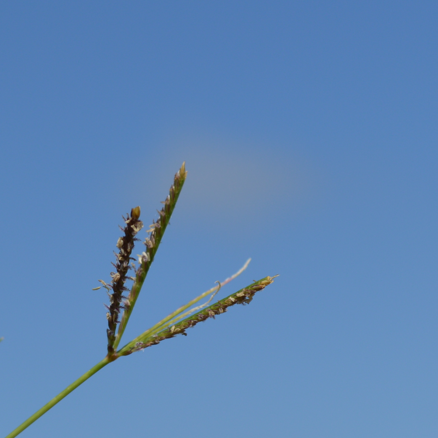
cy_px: 370
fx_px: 3111
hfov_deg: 8.0
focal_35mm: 217
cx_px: 86
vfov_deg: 8.0
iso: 100
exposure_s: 1/640
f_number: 8
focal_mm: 55
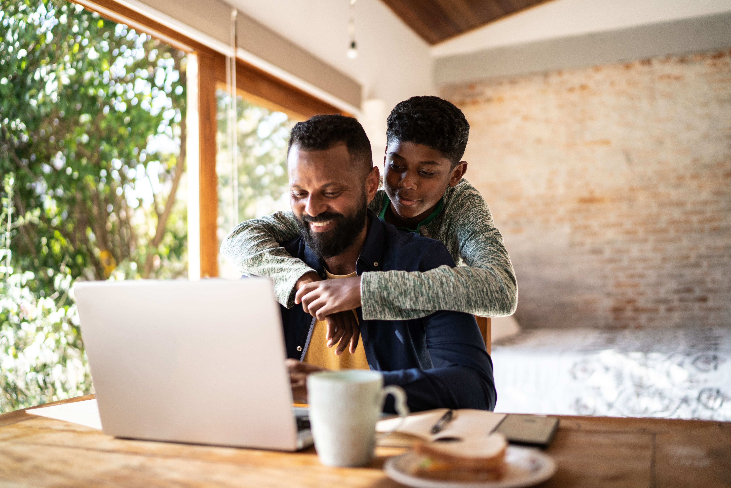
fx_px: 711
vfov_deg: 37.9
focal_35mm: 35
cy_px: 244
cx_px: 366
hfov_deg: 54.4
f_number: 1.4
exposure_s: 1/1600
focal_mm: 35
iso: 320
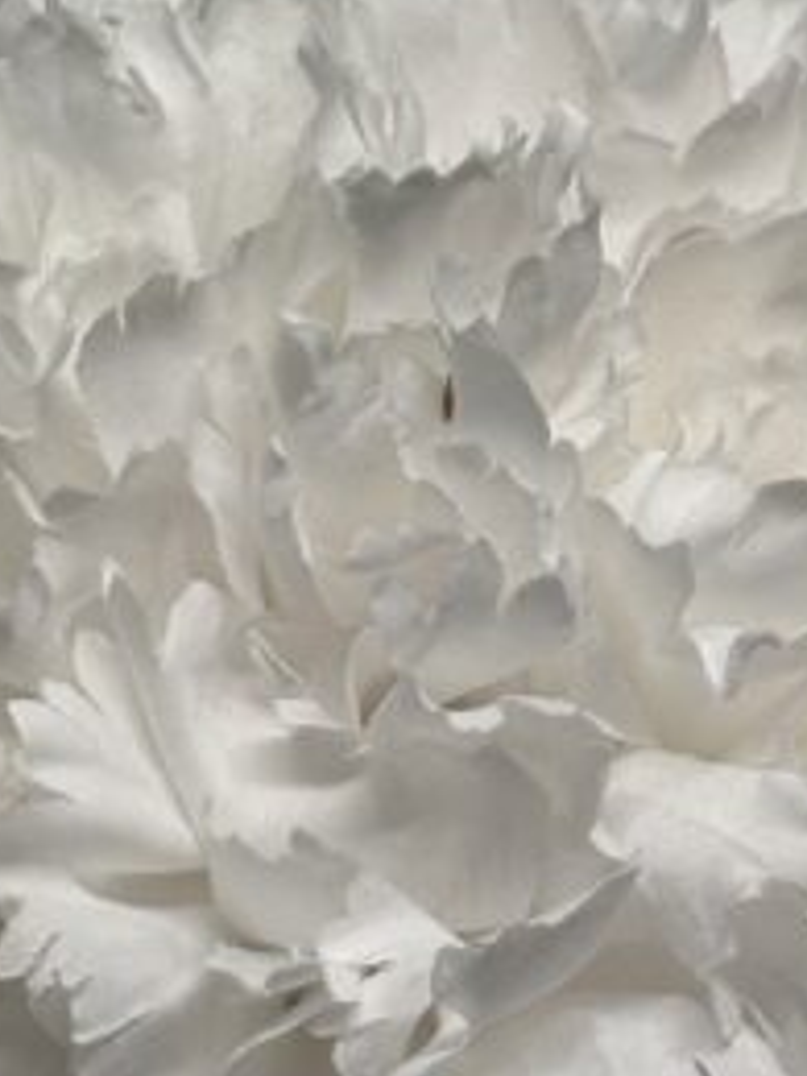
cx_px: 381
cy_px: 617
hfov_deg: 9.3
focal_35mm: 160
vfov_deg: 12.3
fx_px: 4973
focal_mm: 5.96
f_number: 1.6
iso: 32
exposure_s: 1/384
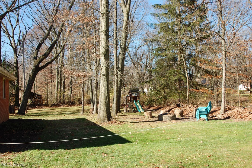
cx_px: 126
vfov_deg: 39.9
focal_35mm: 33
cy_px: 84
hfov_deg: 57.3
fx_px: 231
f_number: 7.1
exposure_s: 1/200
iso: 200
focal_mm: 22
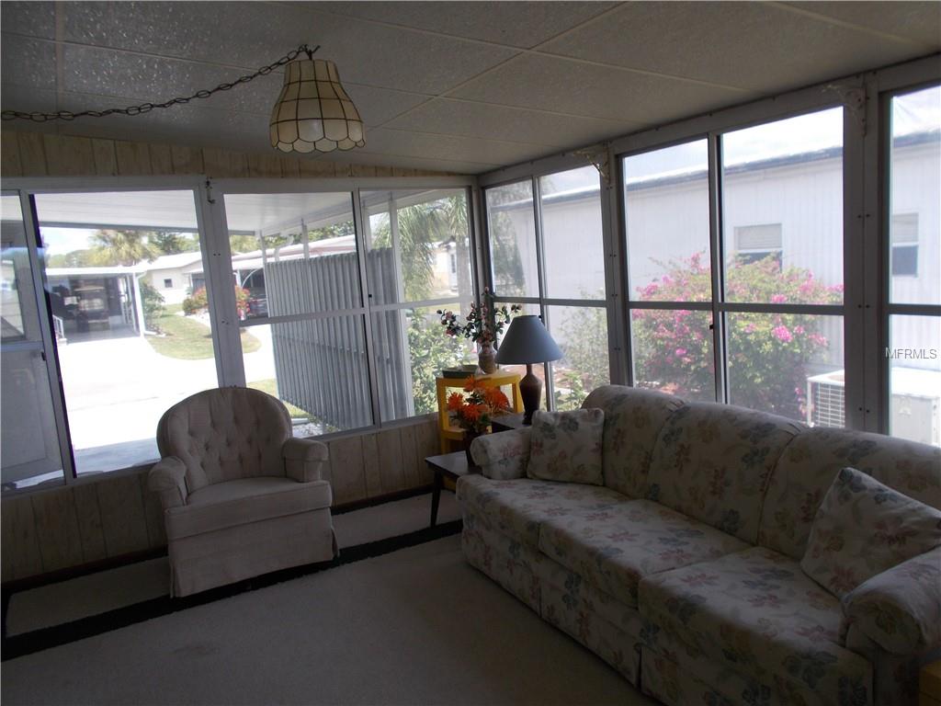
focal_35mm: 26
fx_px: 707
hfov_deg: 67.3
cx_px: 470
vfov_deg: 53.1
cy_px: 353
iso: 80
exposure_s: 1/30
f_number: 3.2
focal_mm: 4.6
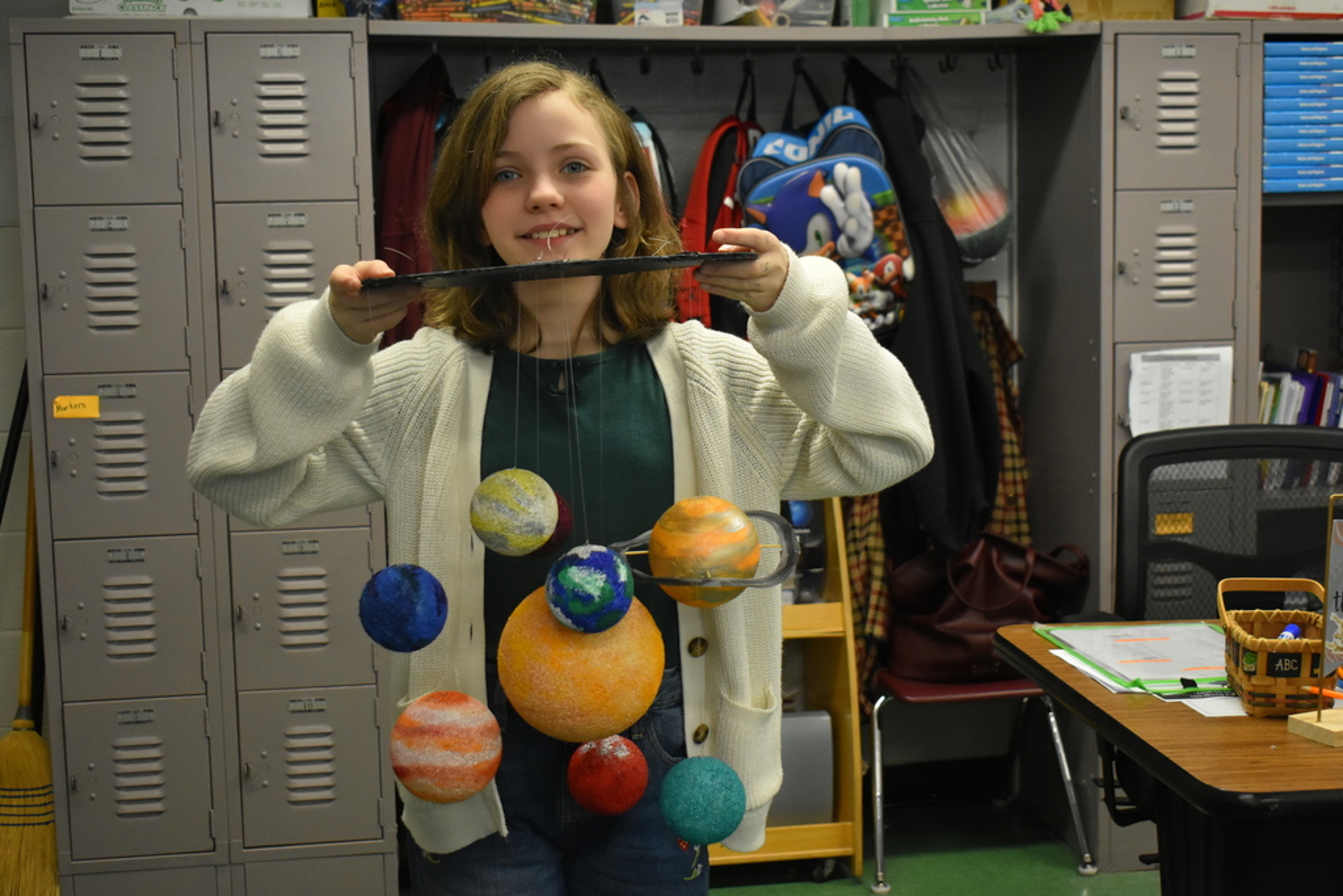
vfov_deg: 26.5
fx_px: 1903
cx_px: 672
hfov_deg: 38.9
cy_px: 448
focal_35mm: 51
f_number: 4.5
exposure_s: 1/125
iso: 2200
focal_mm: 34
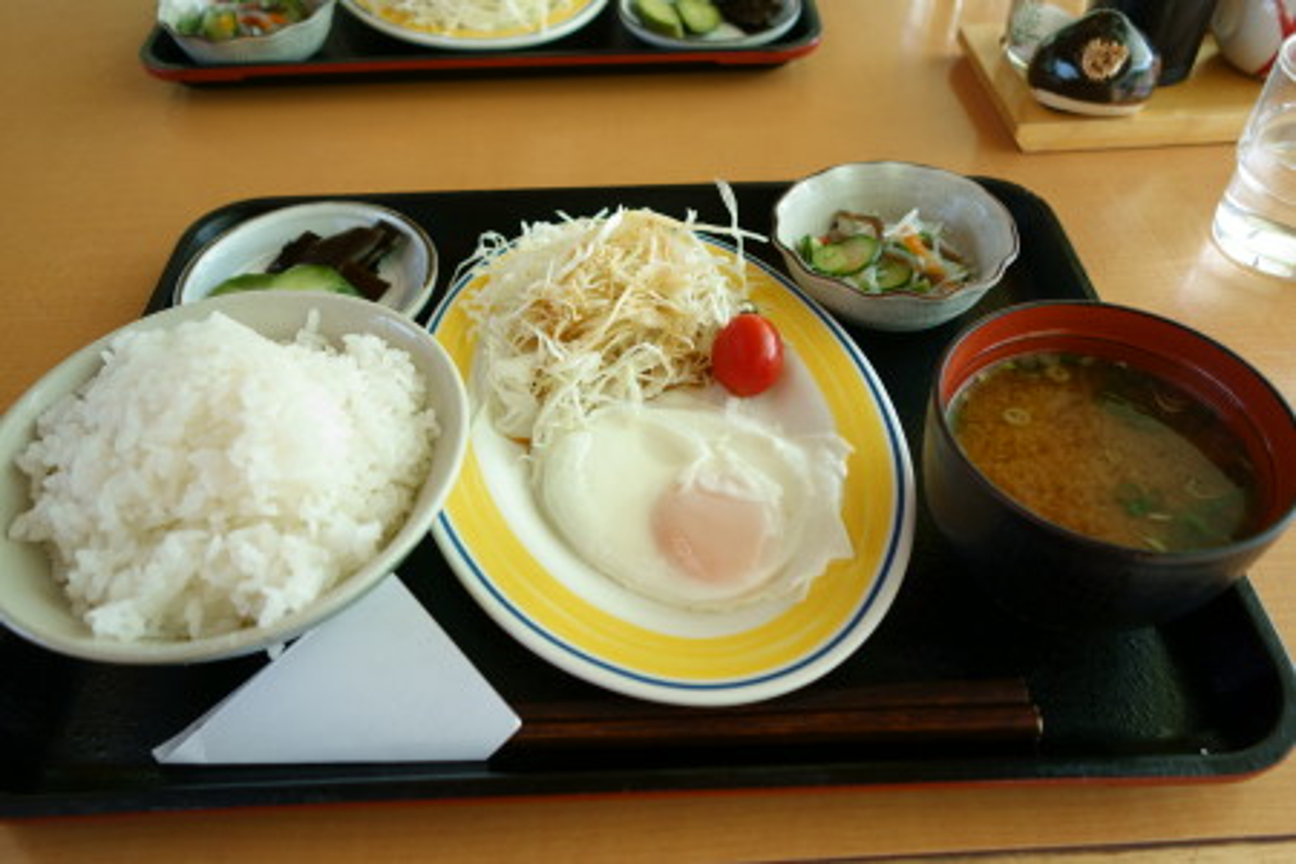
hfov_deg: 65.5
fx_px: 1008
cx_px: 648
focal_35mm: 28
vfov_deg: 46.4
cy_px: 432
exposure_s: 1/160
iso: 125
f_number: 2.8
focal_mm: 10.4
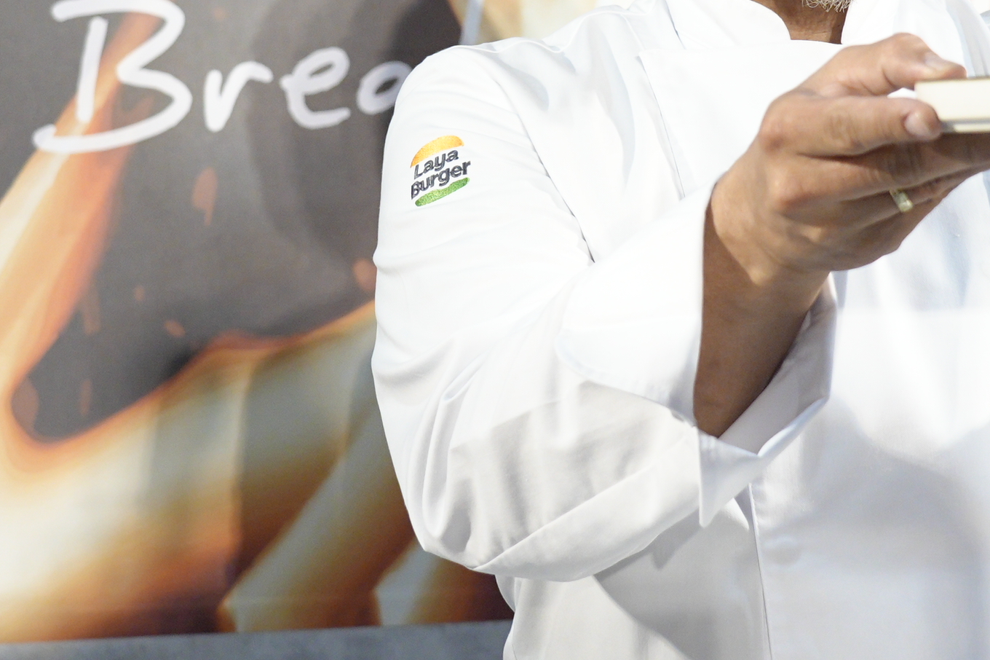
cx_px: 602
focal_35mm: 122
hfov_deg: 16.8
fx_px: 3354
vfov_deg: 11.2
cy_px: 128
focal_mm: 36
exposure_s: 1/200
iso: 2000
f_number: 4
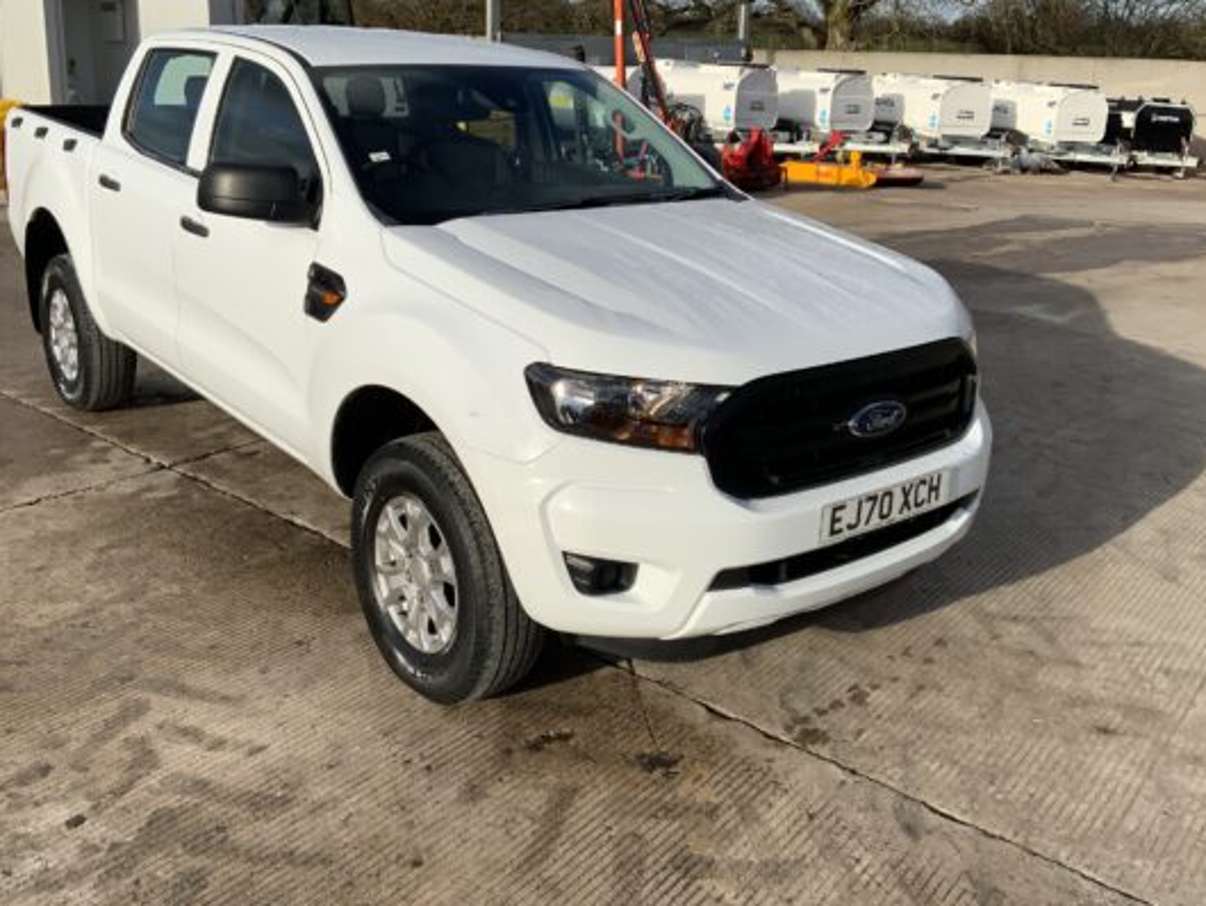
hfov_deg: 52.6
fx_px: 1220
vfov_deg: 40.6
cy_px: 364
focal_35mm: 35
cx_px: 614
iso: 16
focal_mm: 3
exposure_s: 1/2538
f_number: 1.8
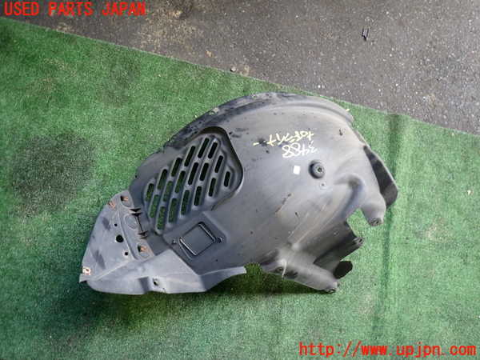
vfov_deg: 54.9
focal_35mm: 25
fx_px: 347
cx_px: 240
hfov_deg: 69.4
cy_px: 180
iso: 200
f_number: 2
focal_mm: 4.5
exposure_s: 1/60
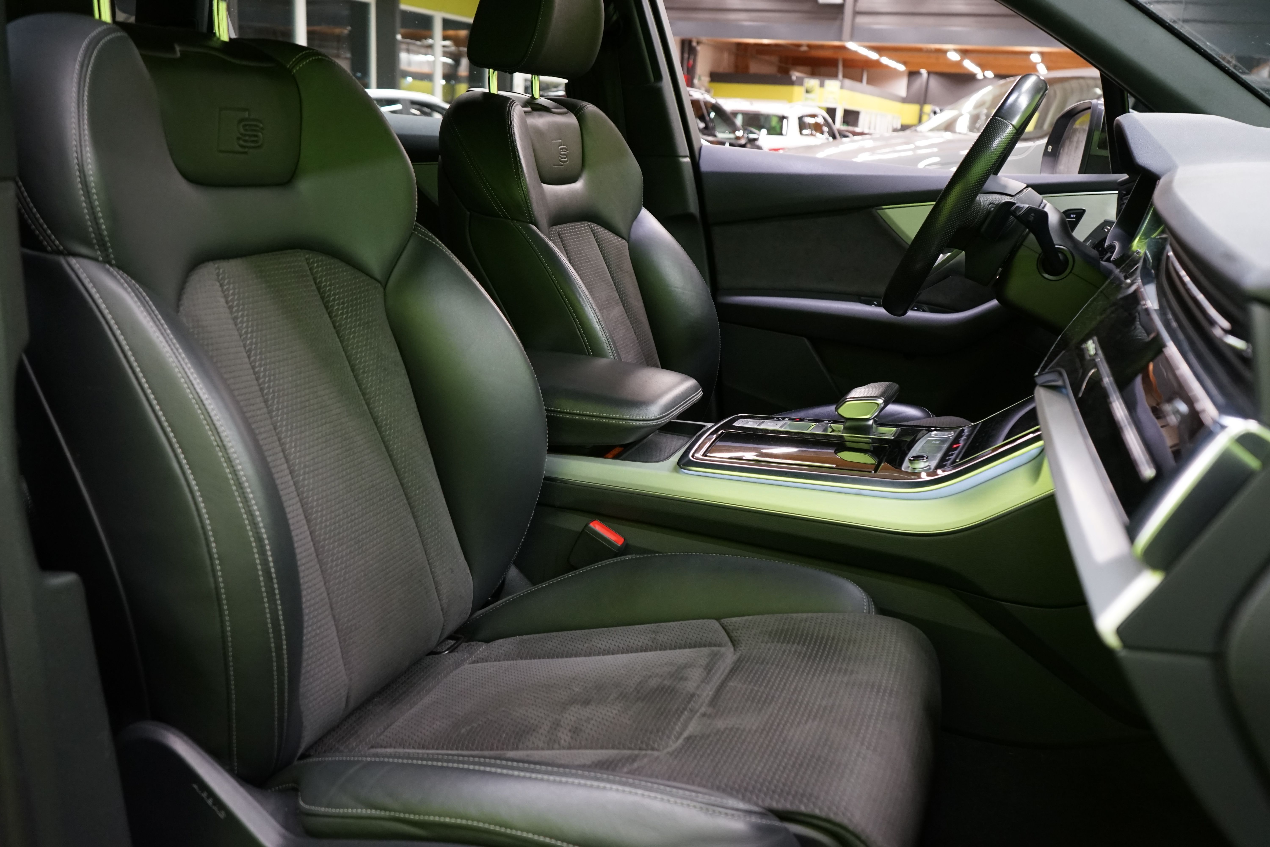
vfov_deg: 42.3
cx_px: 635
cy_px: 424
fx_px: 1094
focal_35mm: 31
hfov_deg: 60.3
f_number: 5
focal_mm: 31
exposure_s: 1/25
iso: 2000
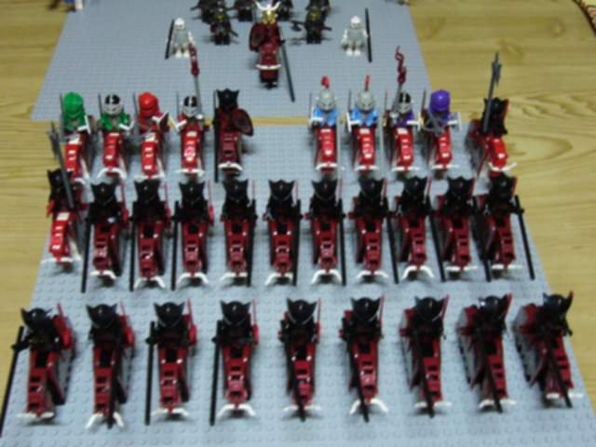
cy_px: 224
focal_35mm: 45
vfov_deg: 32.2
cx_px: 298
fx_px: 775
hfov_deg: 42.1
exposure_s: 1/8
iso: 400
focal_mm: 7.5
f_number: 3.2
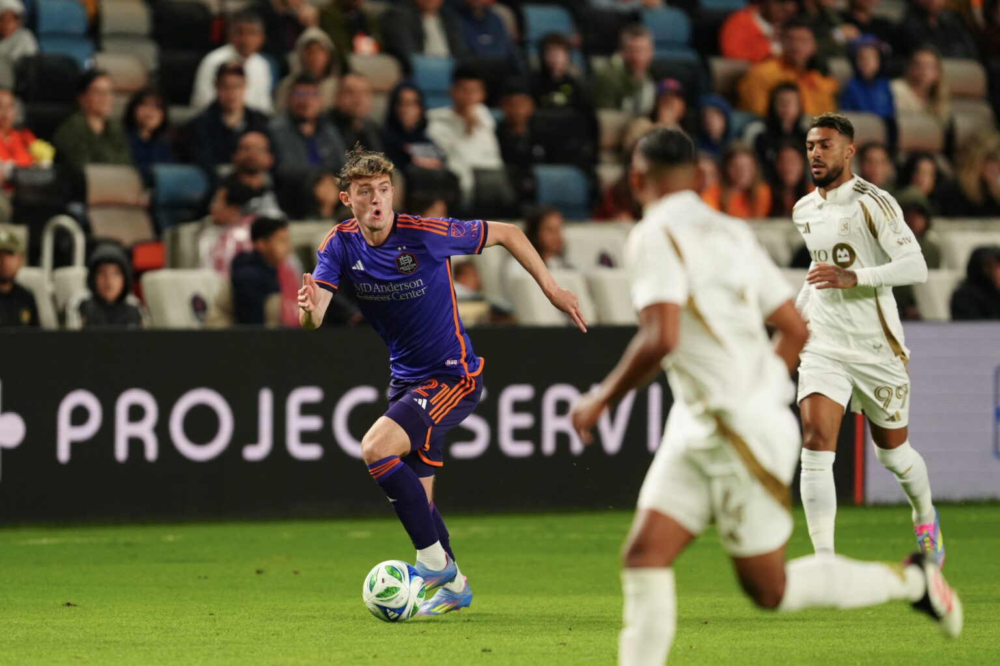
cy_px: 333
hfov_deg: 5.2
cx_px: 500
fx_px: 11110
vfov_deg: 3.4
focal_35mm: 400
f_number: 2.8
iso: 1600
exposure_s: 1/1250
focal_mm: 400
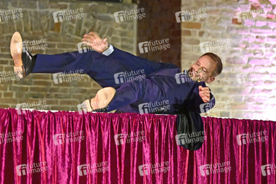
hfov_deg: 20.0
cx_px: 138
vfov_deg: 13.4
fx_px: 781
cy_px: 92
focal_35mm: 102
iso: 8000
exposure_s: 1/320
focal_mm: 102
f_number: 2.8
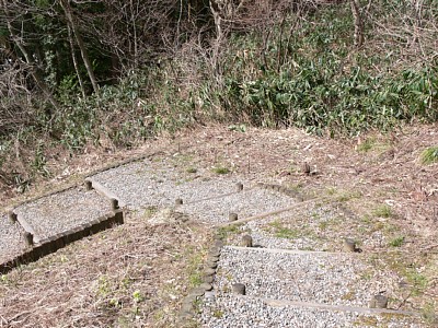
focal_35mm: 35
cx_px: 219
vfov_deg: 40.7
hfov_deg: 52.6
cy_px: 164
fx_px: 443
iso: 80
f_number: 5.6
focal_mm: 7.4
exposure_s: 1/160
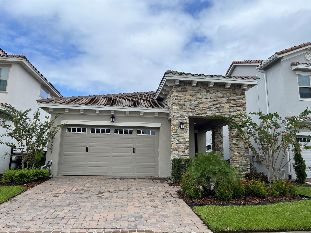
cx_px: 156
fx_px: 234
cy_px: 116
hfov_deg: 67.3
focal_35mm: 26
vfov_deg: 53.1
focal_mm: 5.1
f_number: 1.6
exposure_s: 1/4016
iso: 50
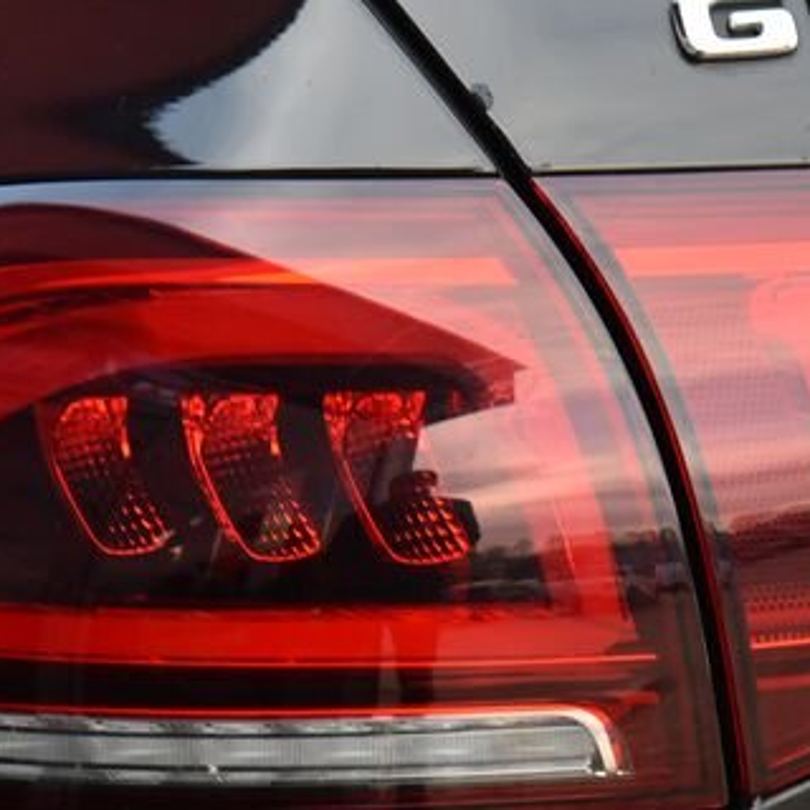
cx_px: 554
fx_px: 7571
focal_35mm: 286
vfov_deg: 6.1
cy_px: 233
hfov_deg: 6.1
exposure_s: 1/125
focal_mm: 105
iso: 500
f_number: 5.6
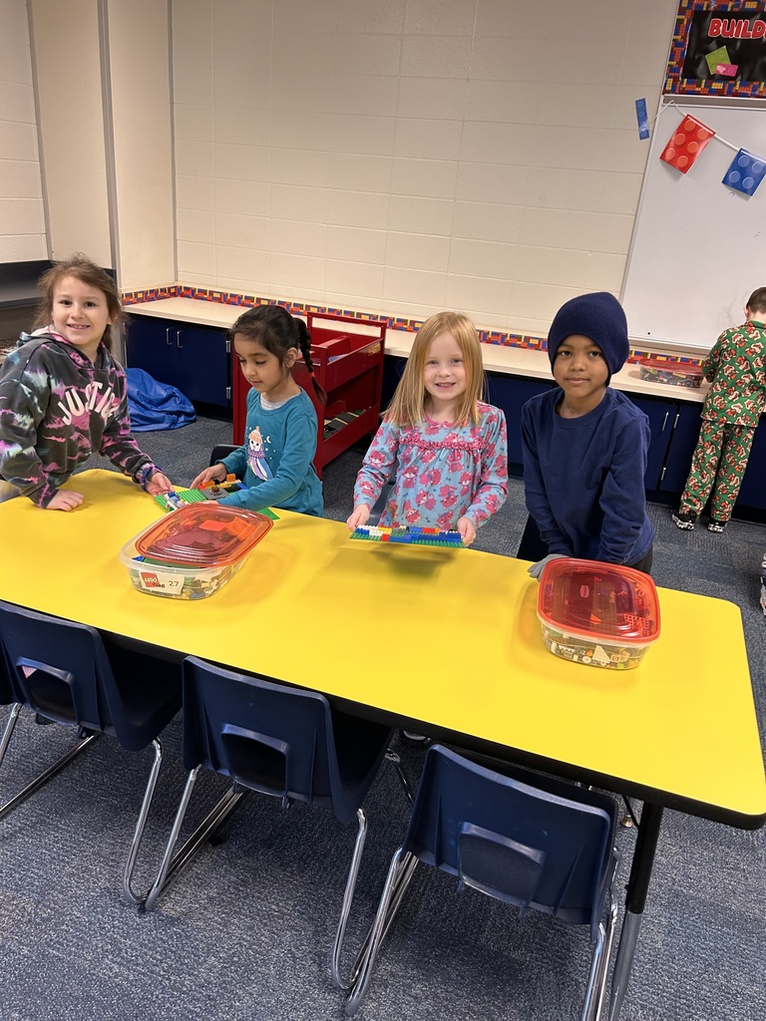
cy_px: 510
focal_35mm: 26
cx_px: 383
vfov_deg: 67.3
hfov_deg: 53.1
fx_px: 767
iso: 125
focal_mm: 5.7
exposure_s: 1/109
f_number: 1.5
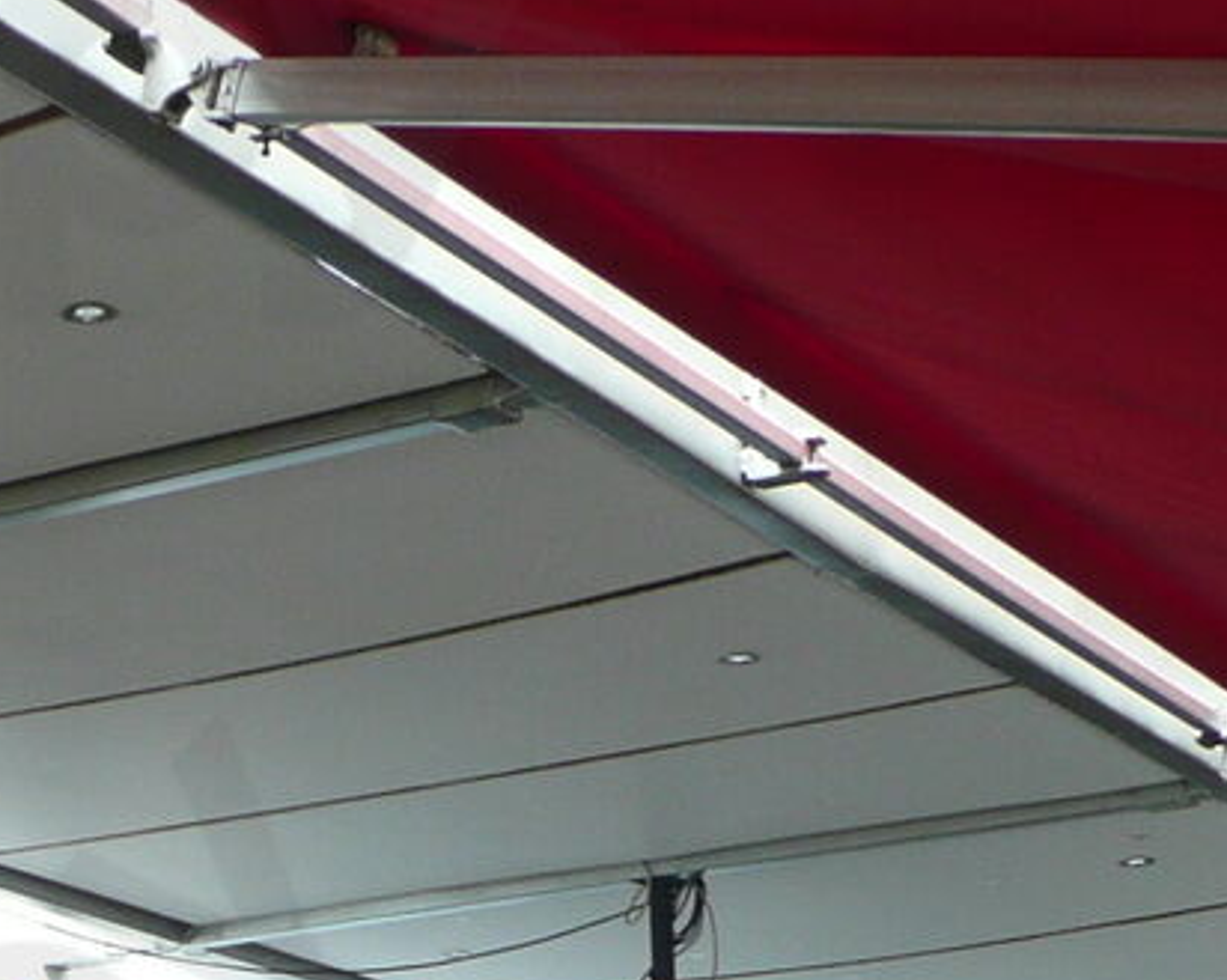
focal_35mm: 102
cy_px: 1406
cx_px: -334
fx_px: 3701
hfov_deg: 17.7
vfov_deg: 14.2
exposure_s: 1/30
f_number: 3.3
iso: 100
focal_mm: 4.6
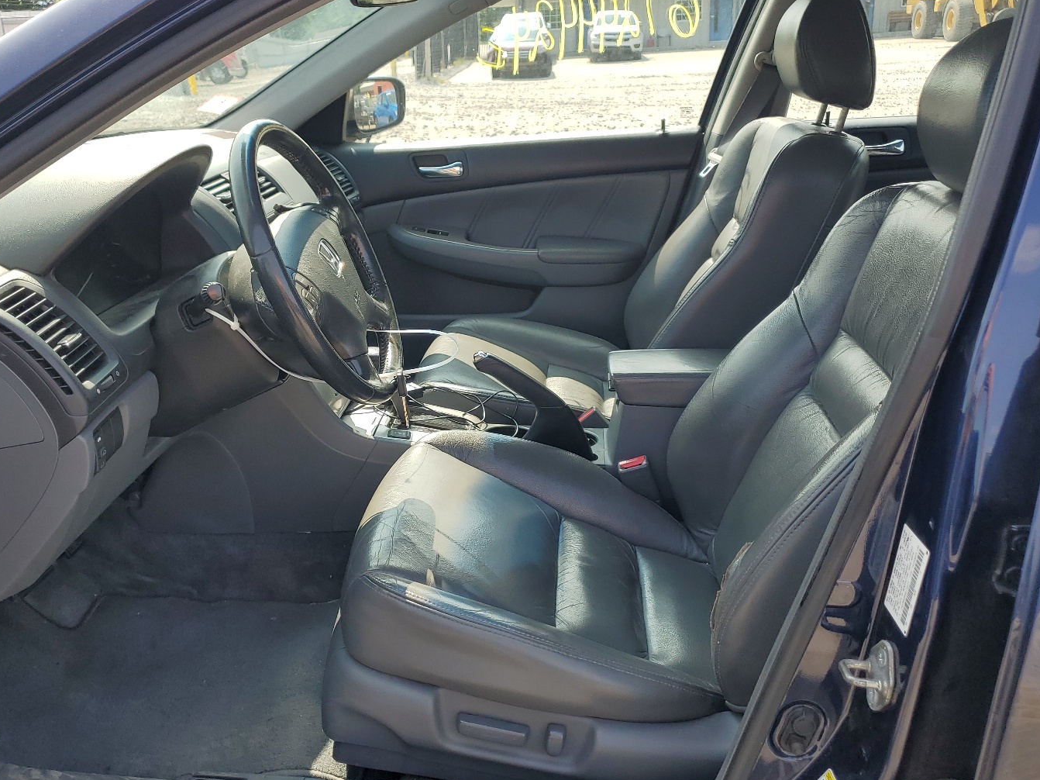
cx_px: 436
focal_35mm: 31
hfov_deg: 58.1
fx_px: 931
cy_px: 386
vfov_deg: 45.4
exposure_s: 1/769
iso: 50
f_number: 1.5
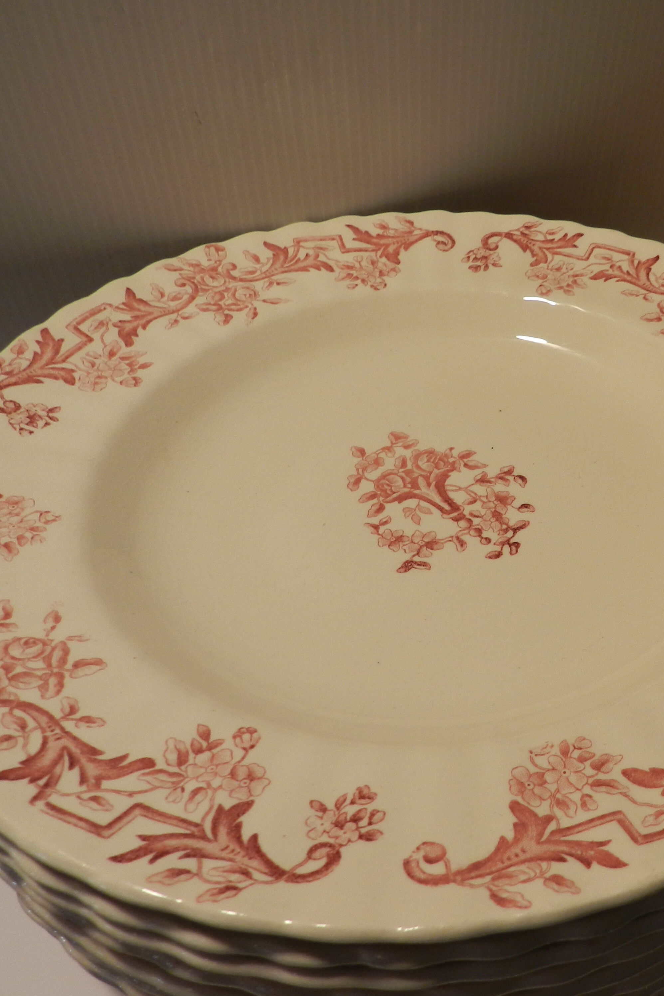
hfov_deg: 39.2
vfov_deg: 58.7
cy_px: 497
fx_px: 885
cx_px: 549
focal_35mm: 32
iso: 160
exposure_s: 1/50
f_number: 3.4
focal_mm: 4
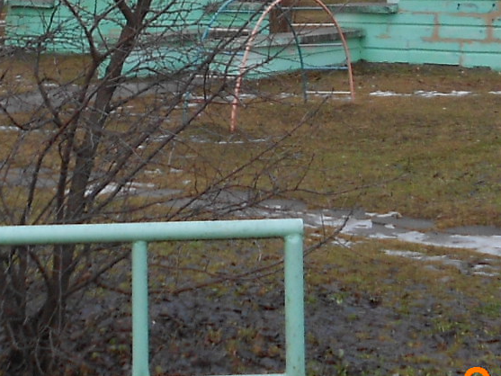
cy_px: -221
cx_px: 226
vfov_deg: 13.1
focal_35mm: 106
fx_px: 1534
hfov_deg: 18.5
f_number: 3.2
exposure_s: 1/80
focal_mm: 4.6
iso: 80
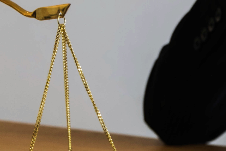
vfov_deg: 13.0
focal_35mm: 104
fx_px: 653
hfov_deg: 18.4
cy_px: 146
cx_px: 290
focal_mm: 21.1
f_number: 4
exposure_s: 1/80
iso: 400
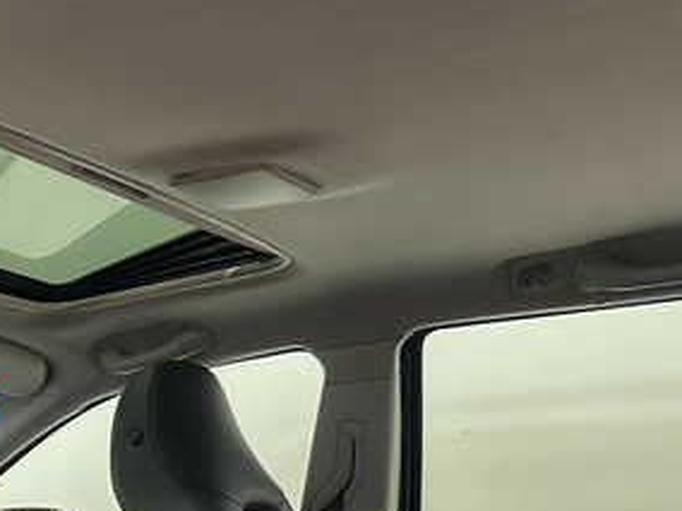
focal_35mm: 55
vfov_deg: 25.2
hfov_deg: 33.0
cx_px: 60
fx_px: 1084
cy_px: 518
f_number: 1.78
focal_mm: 6.86
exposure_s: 1/33
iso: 640
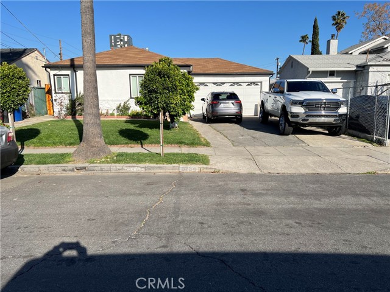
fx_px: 293
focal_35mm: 26
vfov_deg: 53.1
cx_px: 195
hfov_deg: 67.3
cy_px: 146
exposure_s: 1/4831
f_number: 1.5
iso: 50
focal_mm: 5.7
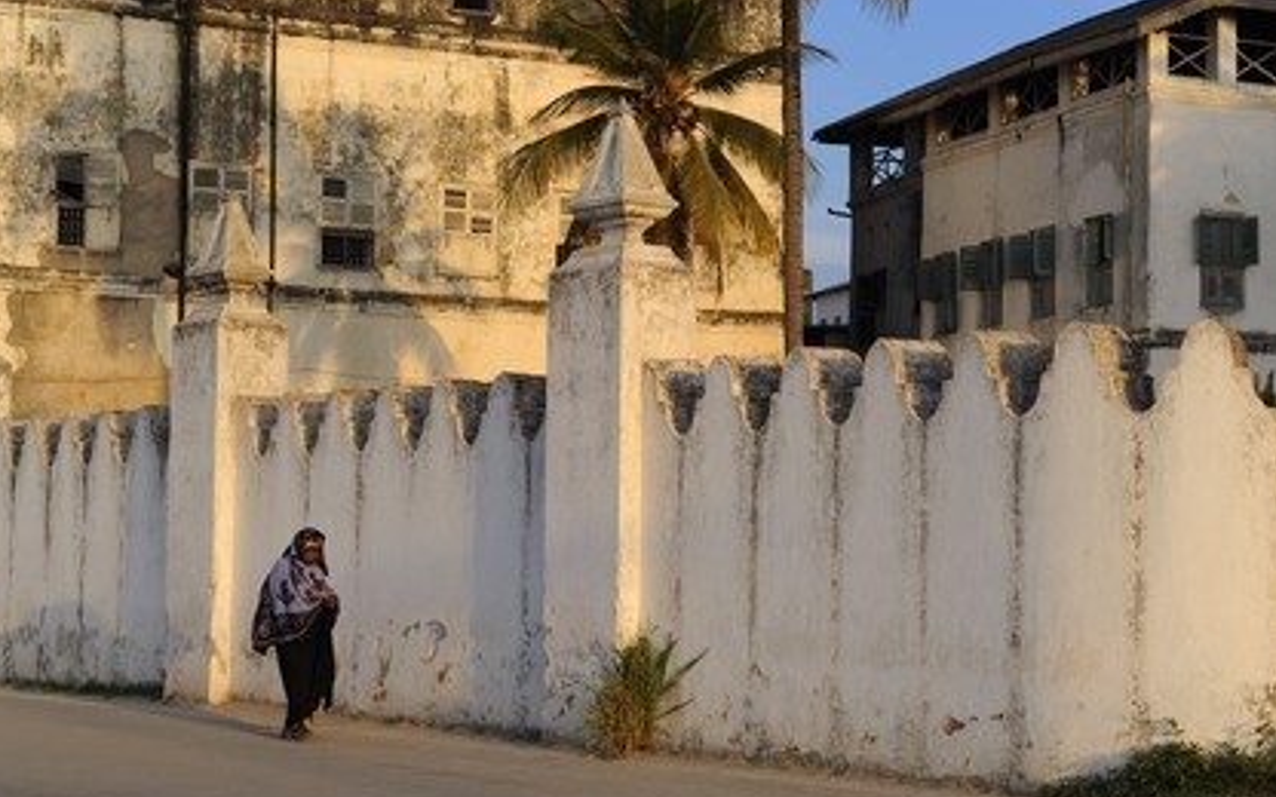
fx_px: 2504
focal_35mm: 72
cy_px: 411
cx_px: 638
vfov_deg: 18.1
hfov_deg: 28.6
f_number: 13
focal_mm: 70
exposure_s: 1/160
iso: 400
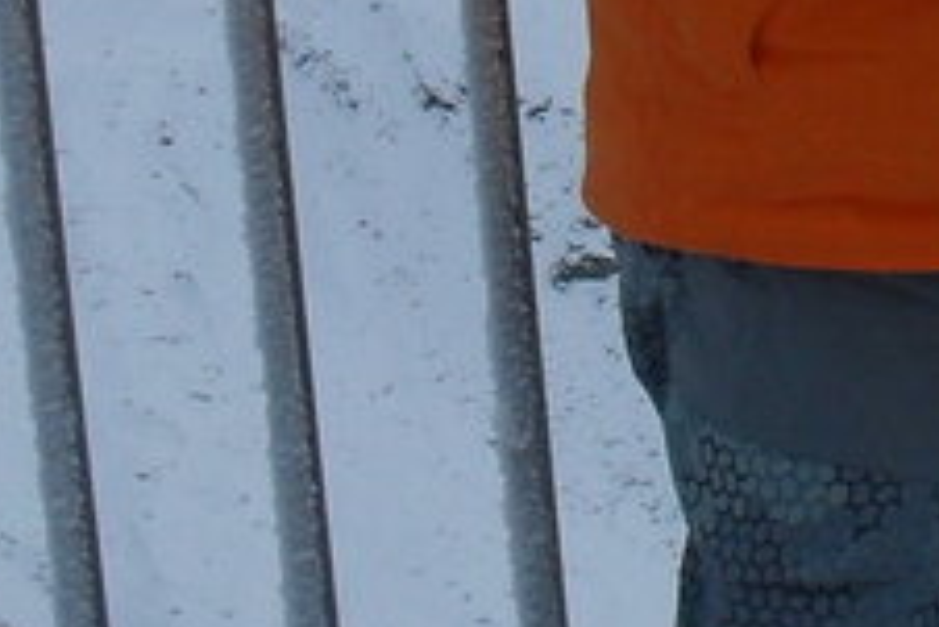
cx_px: 1695
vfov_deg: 6.9
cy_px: -573
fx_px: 5037
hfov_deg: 10.1
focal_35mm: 193
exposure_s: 1/180
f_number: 8.4
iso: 100
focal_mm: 6.3
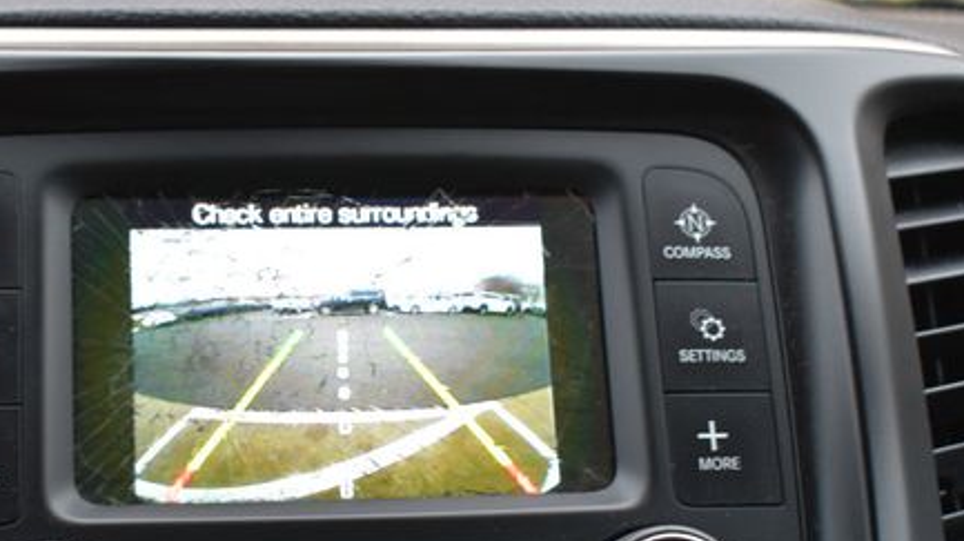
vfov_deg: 15.2
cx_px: 370
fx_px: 2018
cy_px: 421
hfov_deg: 26.8
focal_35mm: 79
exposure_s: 1/15
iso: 1100
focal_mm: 34
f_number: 6.3
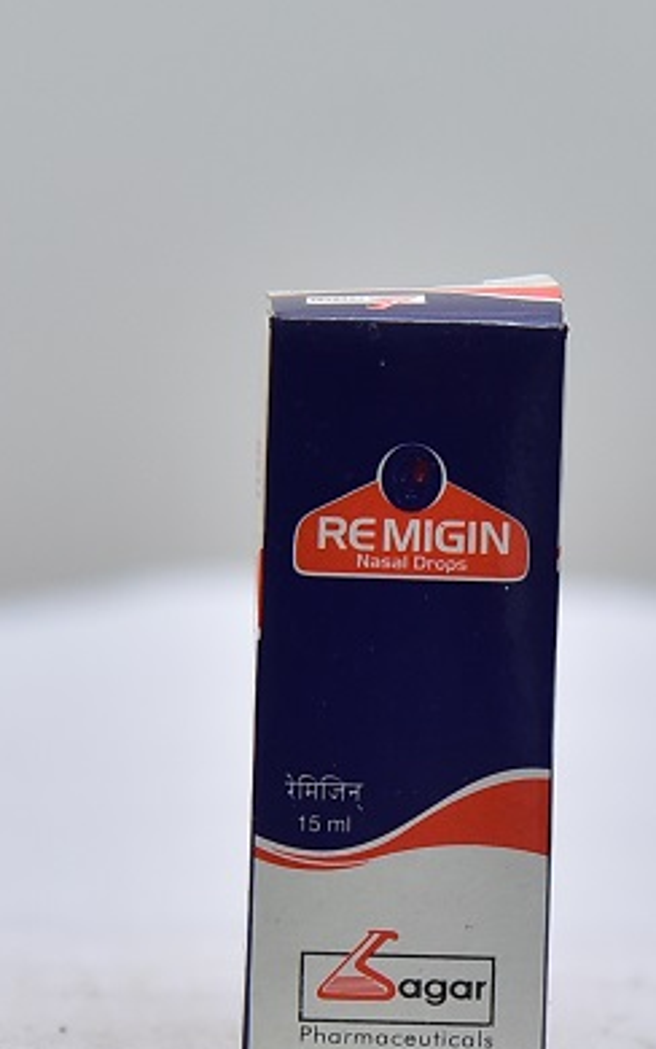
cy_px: 694
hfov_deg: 12.7
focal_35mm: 103
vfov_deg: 20.1
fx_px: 2944
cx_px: 395
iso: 1600
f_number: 4.5
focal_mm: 75
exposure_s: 1/125
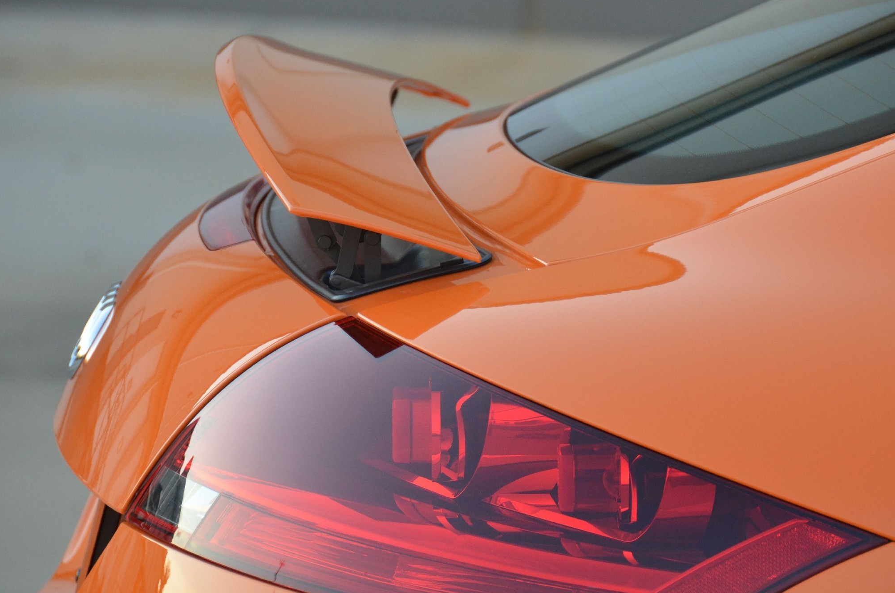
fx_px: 7865
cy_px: 306
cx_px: 476
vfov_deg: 4.3
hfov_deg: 6.5
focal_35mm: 317
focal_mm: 170
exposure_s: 1/500
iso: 1250
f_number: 5.6
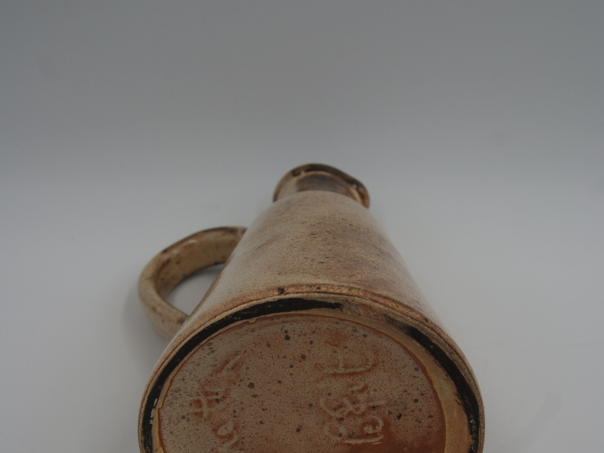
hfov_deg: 36.8
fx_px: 907
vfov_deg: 27.5
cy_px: 356
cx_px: 302
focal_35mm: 52
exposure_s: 1/50
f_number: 7.1
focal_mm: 24
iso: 100
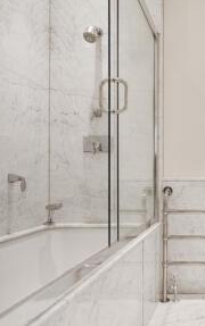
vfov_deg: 68.2
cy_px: 177
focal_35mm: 27
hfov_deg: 34.1
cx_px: 262
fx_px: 241
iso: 250
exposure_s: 1/40
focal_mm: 16
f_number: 4
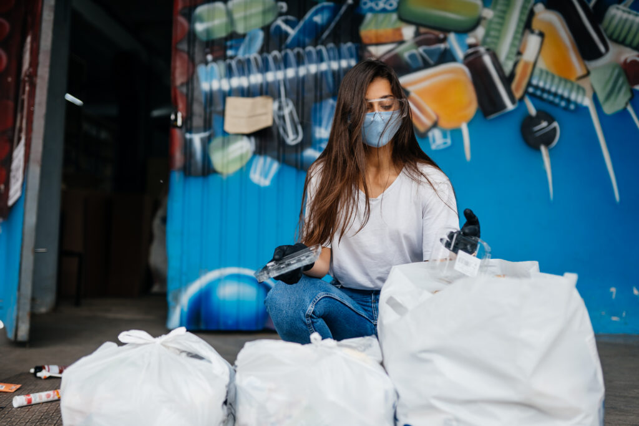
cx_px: 320
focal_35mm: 35
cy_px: 213
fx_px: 621
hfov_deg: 54.4
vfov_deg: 37.9
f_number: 1.8
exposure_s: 1/320
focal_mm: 35
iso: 200
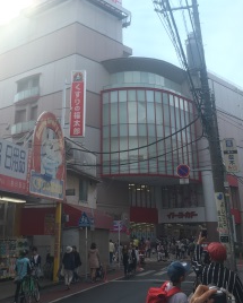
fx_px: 341
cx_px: 107
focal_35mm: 38
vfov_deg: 47.4
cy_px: 113
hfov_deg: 39.2
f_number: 2.2
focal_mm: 4.15
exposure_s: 1/463
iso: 25
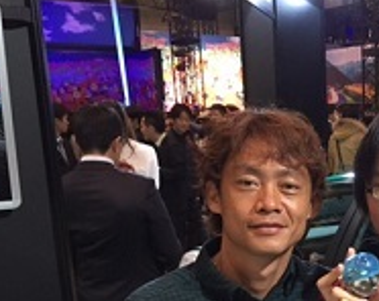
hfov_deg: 29.6
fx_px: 683
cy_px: 291
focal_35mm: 61
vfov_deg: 24.0
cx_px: 348
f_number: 2.2
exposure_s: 1/30
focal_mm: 4.15
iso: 125
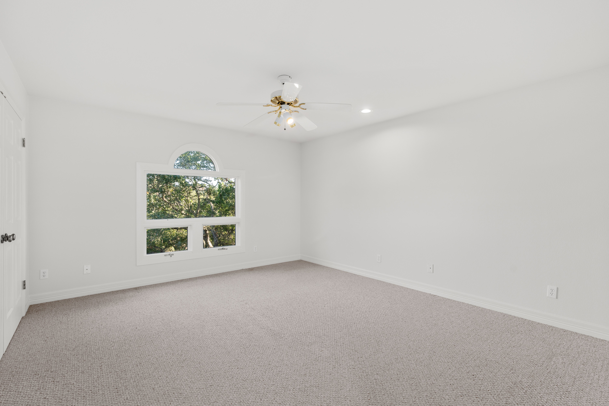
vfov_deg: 73.7
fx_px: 271
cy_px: 203
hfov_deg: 96.7
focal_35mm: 16
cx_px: 304
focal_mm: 16
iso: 320
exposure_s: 1/60
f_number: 7.1
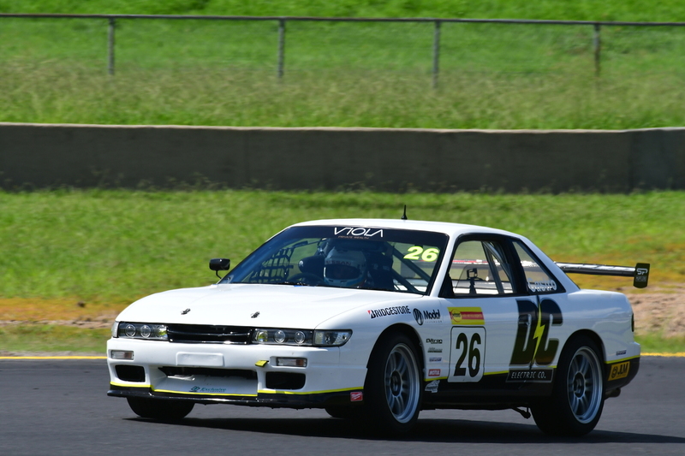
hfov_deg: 3.1
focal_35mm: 675
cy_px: 228
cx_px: 342
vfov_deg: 2.0
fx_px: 12840
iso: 400
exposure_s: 1/500
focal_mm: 450
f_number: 13
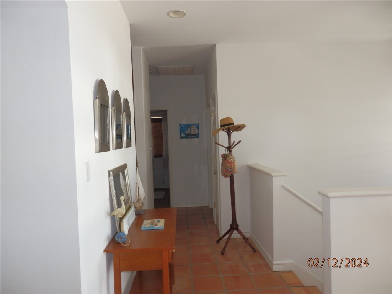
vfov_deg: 54.9
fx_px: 283
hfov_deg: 69.4
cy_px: 147
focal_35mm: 25
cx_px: 196
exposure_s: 1/30
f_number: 3
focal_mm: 4.5
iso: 200
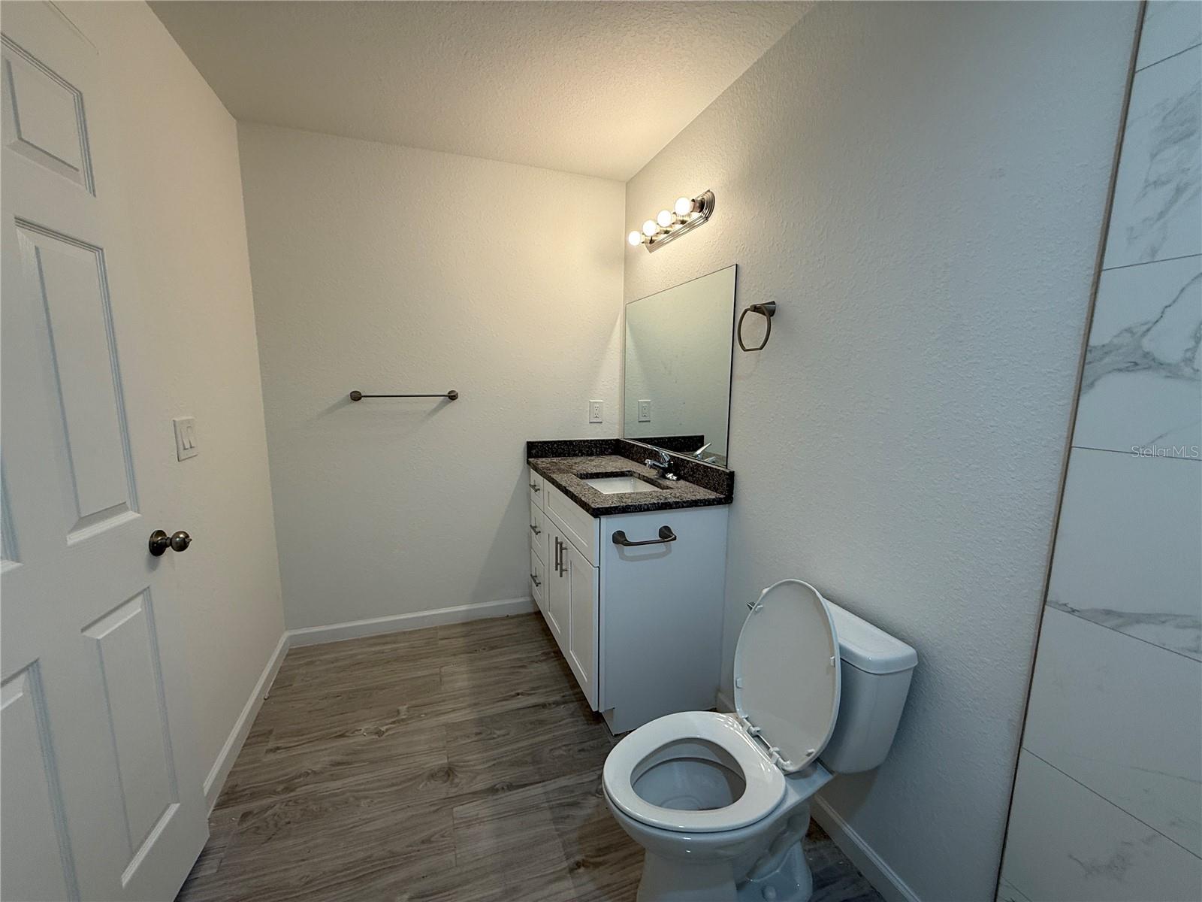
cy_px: 451
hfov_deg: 102.1
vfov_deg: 85.7
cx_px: 601
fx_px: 486
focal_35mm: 14
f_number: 2.2
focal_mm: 2.22
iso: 64
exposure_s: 1/120
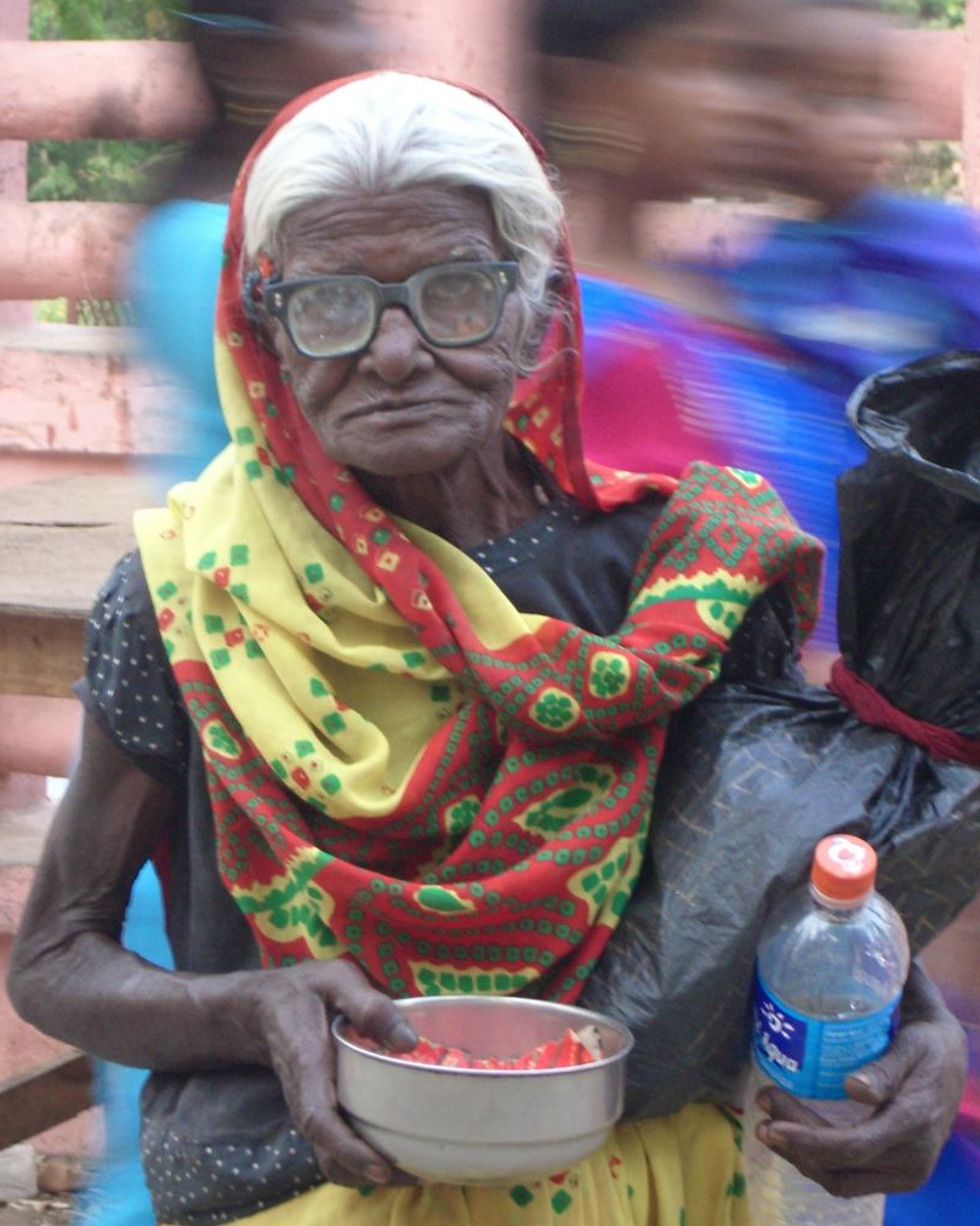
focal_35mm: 119
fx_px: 4314
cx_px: 501
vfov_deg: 16.2
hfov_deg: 13.0
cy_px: 612
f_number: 4.8
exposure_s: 1/13
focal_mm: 17.4
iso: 200
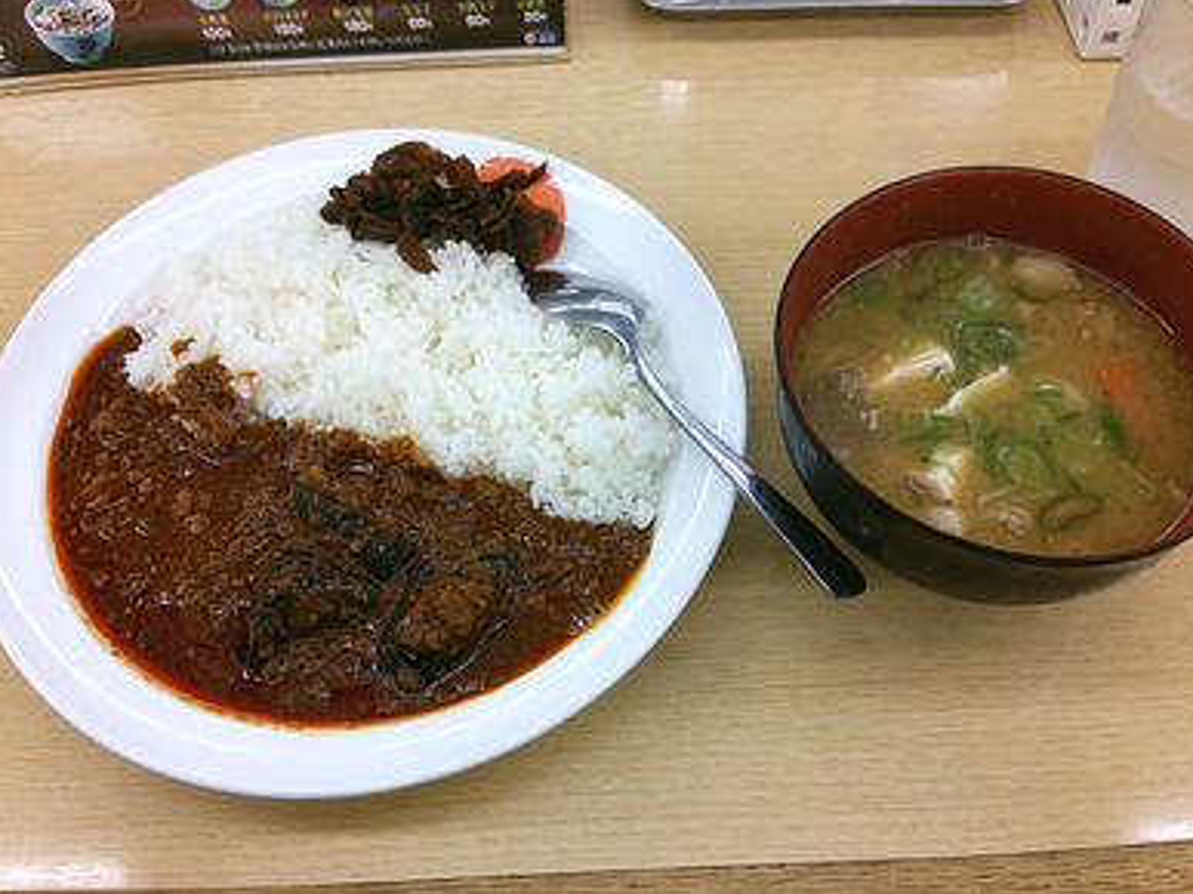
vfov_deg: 45.4
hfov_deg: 58.4
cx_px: 592
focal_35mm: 31
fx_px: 1068
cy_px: 438
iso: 40
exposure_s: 1/114
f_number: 1.94
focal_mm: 4.06
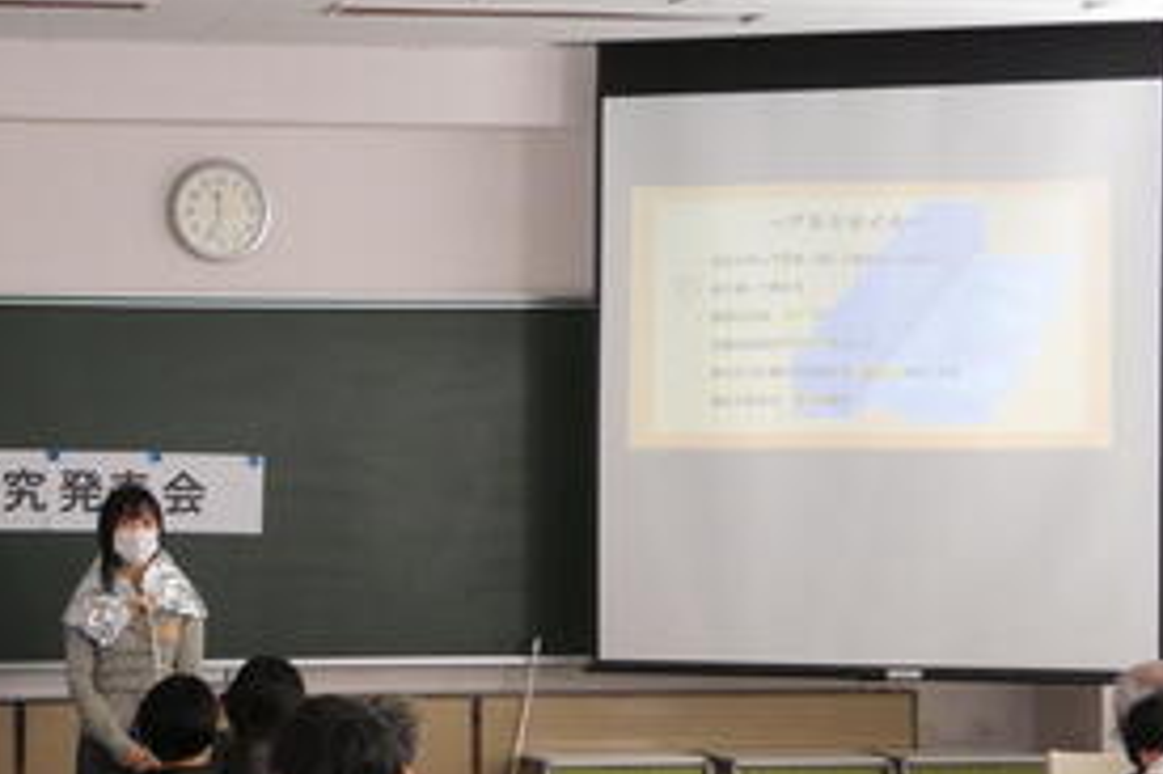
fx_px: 3616
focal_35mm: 112
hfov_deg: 18.2
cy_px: 550
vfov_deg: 12.2
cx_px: 330
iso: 500
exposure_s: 1/80
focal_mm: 13.3
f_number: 4.4
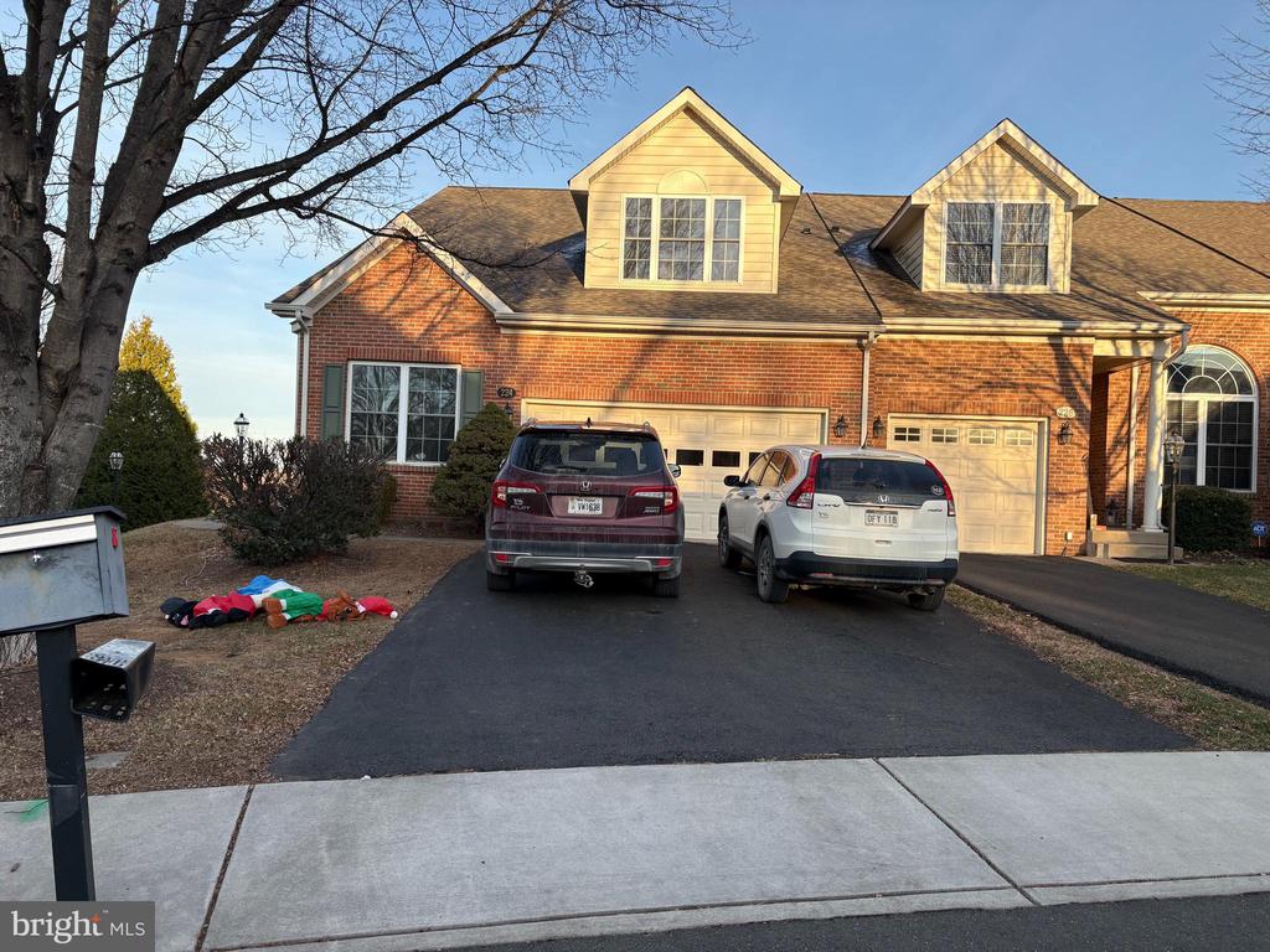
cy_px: 476
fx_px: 954
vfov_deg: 53.1
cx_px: 635
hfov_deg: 67.3
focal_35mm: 26
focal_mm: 5.96
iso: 50
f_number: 1.6
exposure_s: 1/945
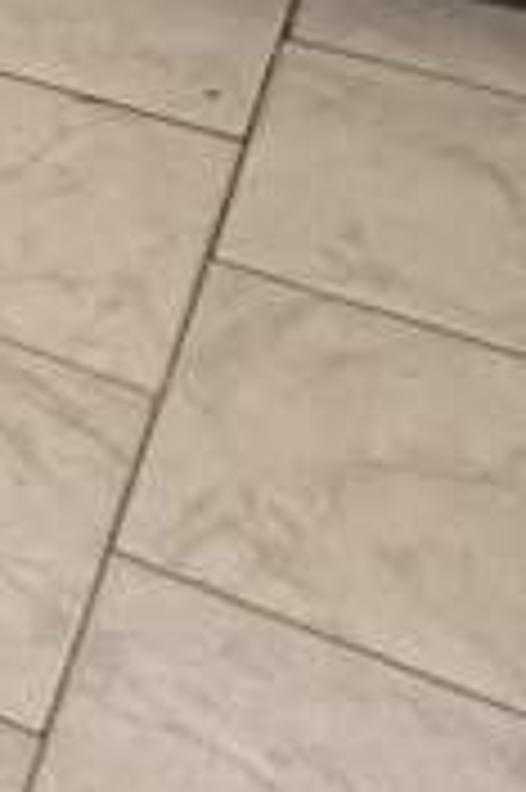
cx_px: -1176
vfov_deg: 14.9
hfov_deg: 9.6
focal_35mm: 100
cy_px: -968
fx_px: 2196
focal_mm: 2.22
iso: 800
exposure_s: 1/50
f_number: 2.2
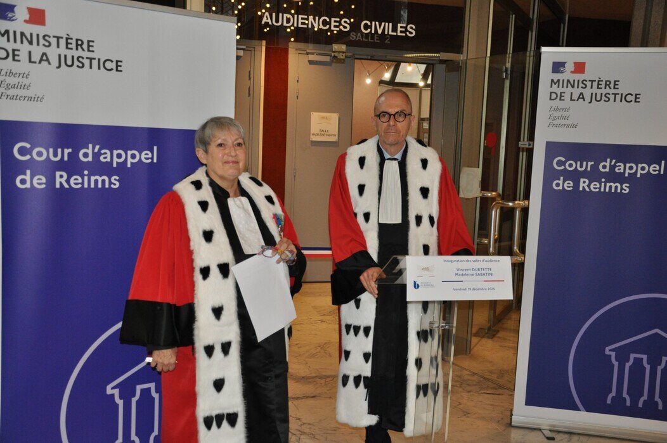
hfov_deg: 51.3
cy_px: 222
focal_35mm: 38
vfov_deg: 35.4
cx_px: 334
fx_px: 694
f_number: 4
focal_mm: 25
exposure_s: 1/60
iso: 800
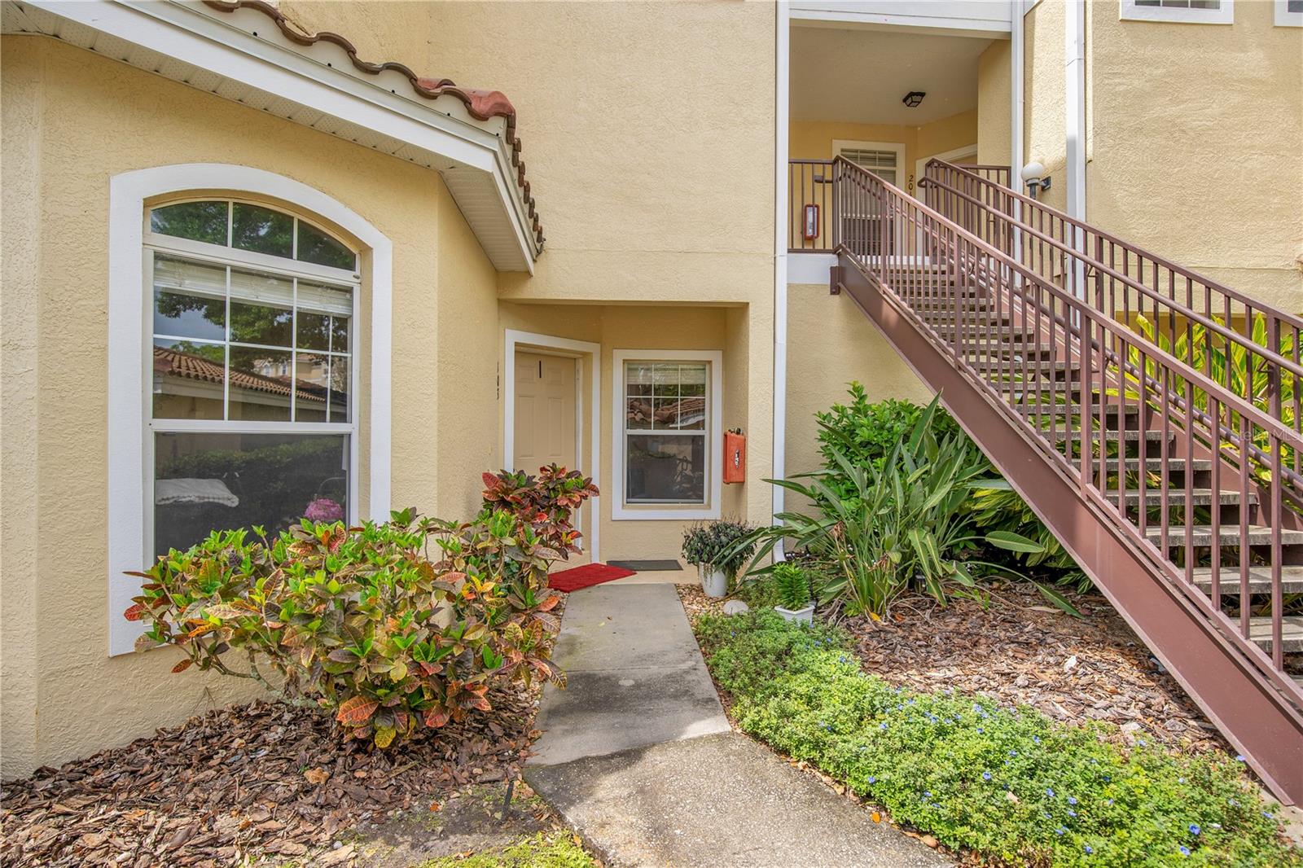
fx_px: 579
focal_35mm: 16
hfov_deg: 96.7
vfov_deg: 73.7
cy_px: 434
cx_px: 652
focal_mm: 16
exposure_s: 1/250
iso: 100
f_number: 4.5
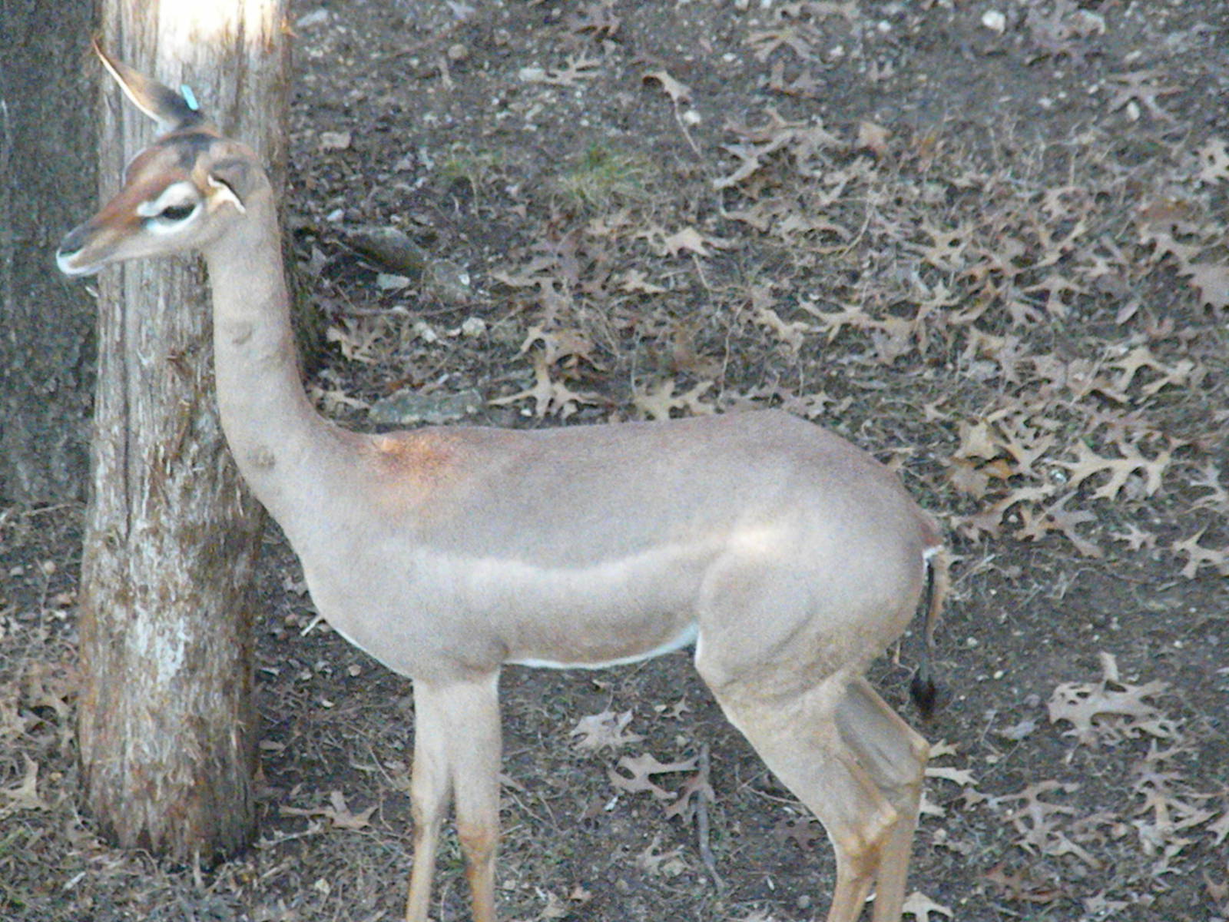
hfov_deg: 7.6
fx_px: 9231
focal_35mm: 260
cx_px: 614
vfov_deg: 5.7
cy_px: 461
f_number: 5.3
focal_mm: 46.2
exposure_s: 1/367
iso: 2669
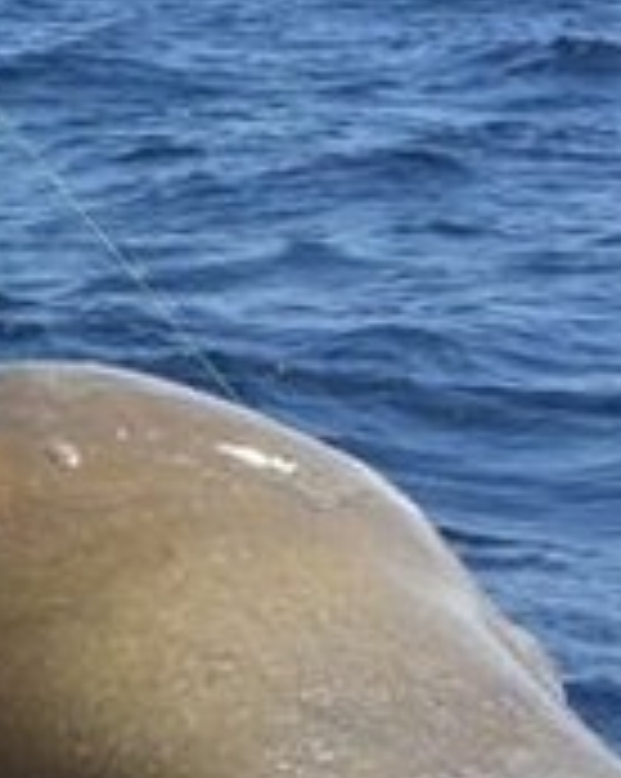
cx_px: -662
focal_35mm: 135
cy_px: 216
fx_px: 3107
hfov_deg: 10.4
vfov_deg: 14.2
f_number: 4
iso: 80
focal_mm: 7.9
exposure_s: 1/640
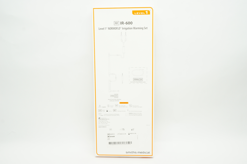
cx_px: 124
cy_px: 82
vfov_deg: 38.3
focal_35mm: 34
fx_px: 236
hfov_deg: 55.2
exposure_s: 1/20
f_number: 10
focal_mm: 23
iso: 400
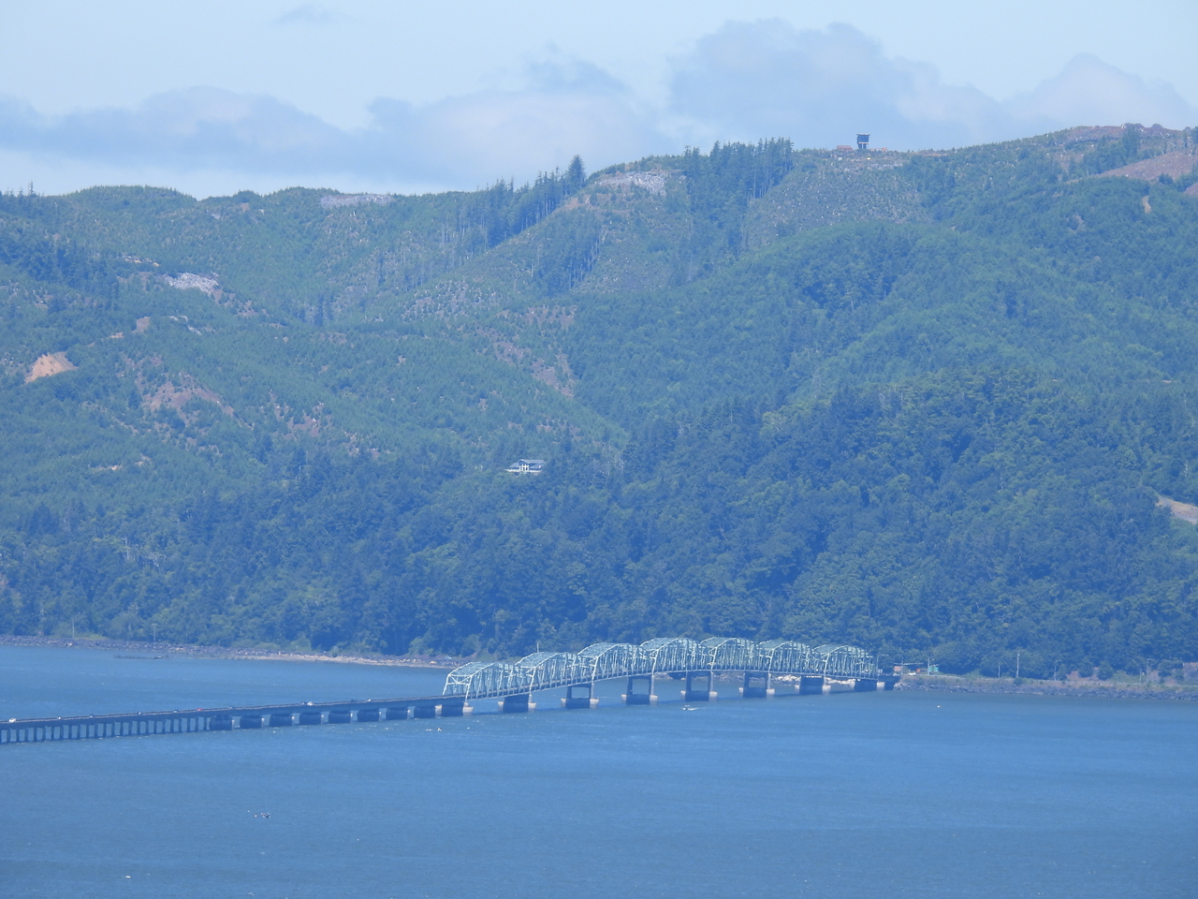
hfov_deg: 4.4
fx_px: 15574
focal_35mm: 450
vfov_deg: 3.3
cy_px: 450
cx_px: 599
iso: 100
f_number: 5
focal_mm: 80.3
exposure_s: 1/500
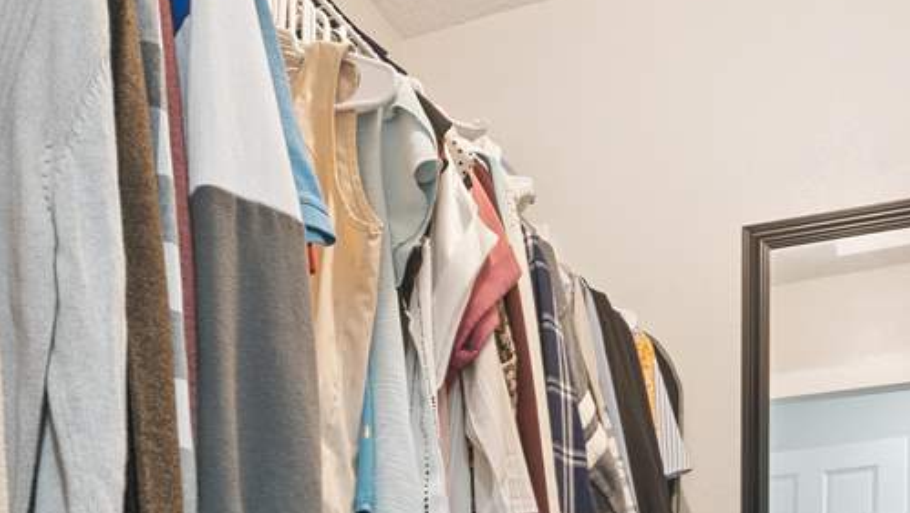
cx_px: 392
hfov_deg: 47.2
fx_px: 1038
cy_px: 633
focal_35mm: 43
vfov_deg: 24.8
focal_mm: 16
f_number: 10
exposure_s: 1
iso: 400
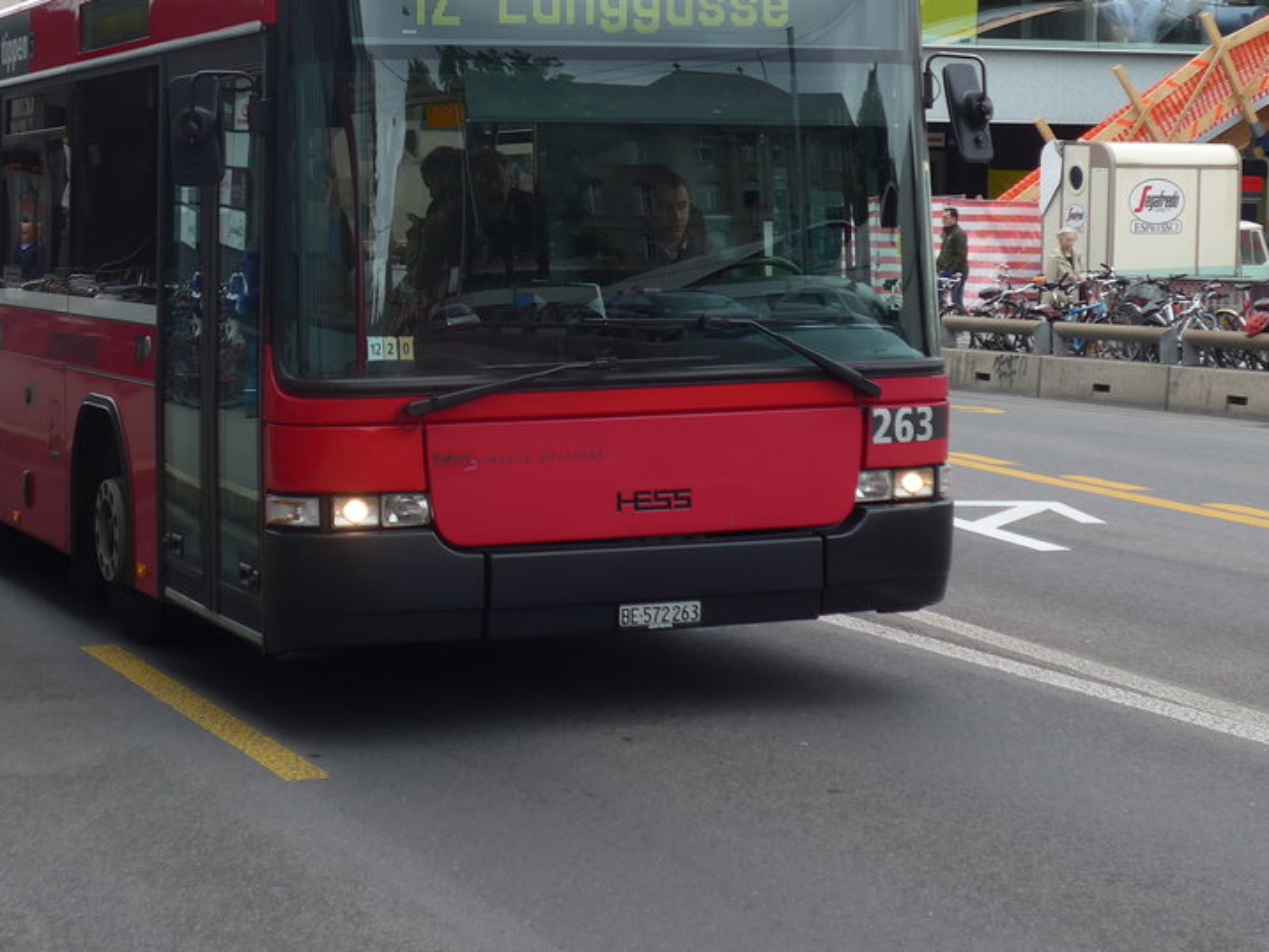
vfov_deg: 18.9
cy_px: 165
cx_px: 483
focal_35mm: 77
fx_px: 2823
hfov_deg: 25.3
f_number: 3
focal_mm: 9.5
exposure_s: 1/320
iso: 80
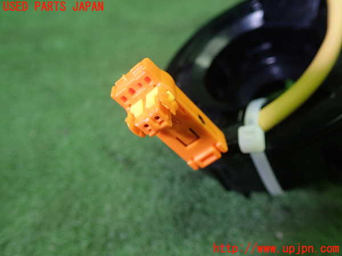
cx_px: 171
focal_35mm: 30
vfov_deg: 46.8
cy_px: 128
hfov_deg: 60.0
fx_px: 296
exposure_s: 1/125
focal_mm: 5.5
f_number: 2.3
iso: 320
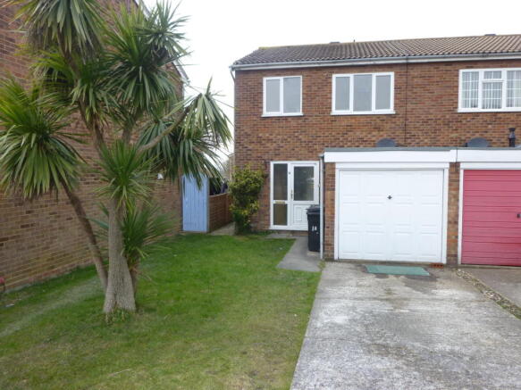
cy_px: 195
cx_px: 260
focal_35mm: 25
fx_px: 376
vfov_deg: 54.9
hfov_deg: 69.4
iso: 100
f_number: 3.3
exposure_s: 1/250
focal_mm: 4.5
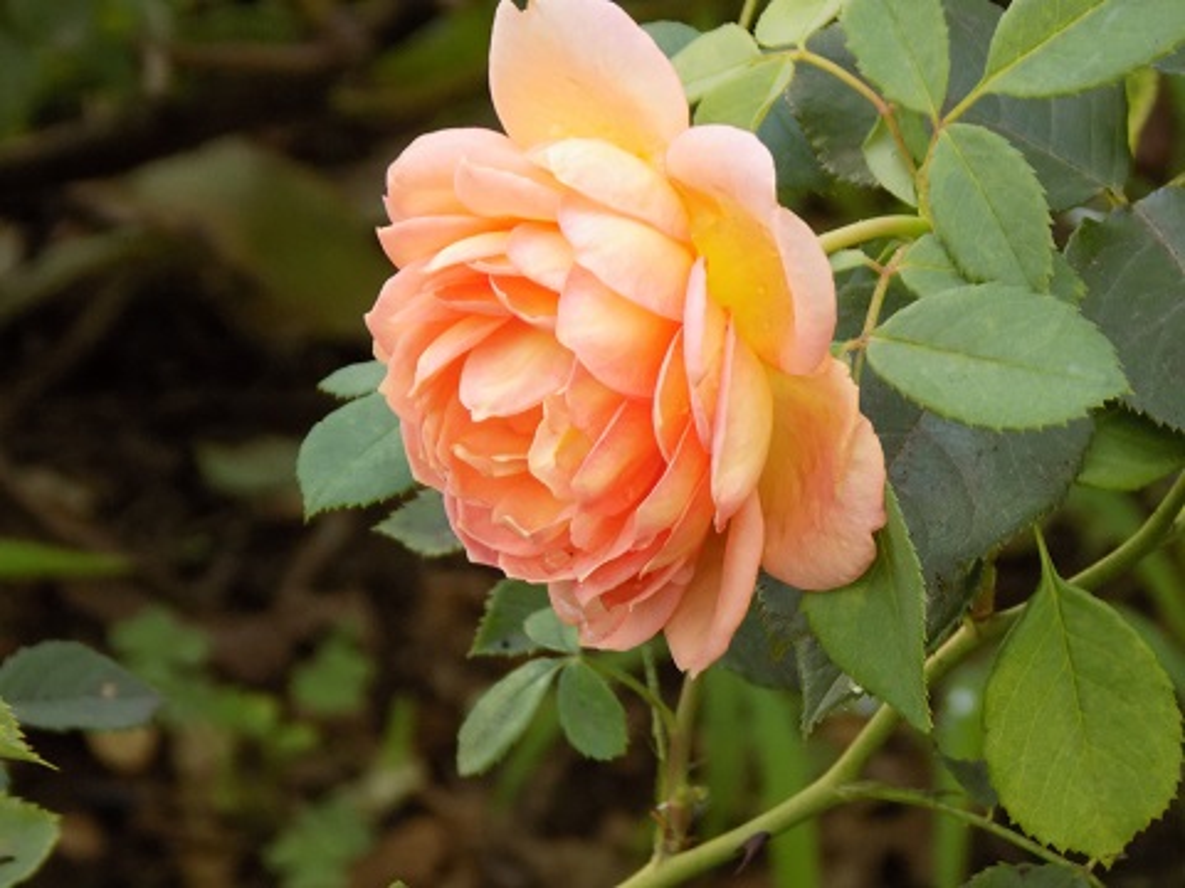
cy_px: 444
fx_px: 12255
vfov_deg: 4.2
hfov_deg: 5.5
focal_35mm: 358
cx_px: 592
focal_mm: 63.7
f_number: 5.9
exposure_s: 1/60
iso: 250
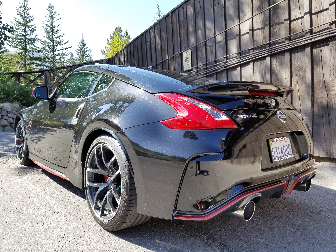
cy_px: 126
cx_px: 168
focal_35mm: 26
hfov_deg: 67.3
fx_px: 252
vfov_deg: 53.1
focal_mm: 4.25
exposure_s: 1/604
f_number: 1.7
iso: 50
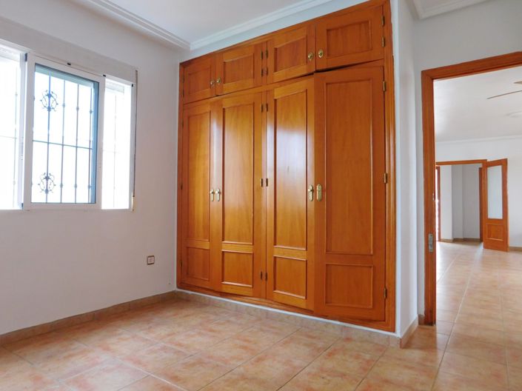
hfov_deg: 74.0
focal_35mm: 23
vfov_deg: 58.8
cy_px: 196
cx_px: 261
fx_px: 347
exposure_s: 1/30
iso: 200
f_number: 3
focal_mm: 4
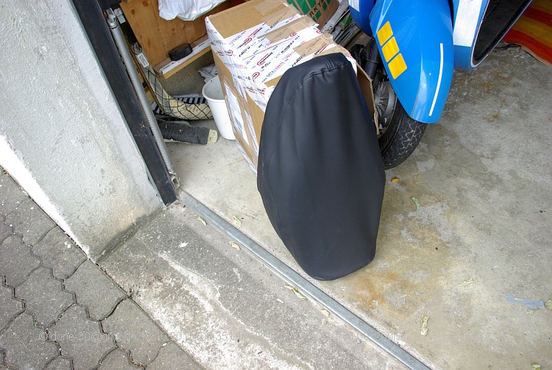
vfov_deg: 43.7
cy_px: 185
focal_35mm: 30
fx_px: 461
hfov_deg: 61.9
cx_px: 276
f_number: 5
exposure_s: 1/15
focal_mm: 20
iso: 200
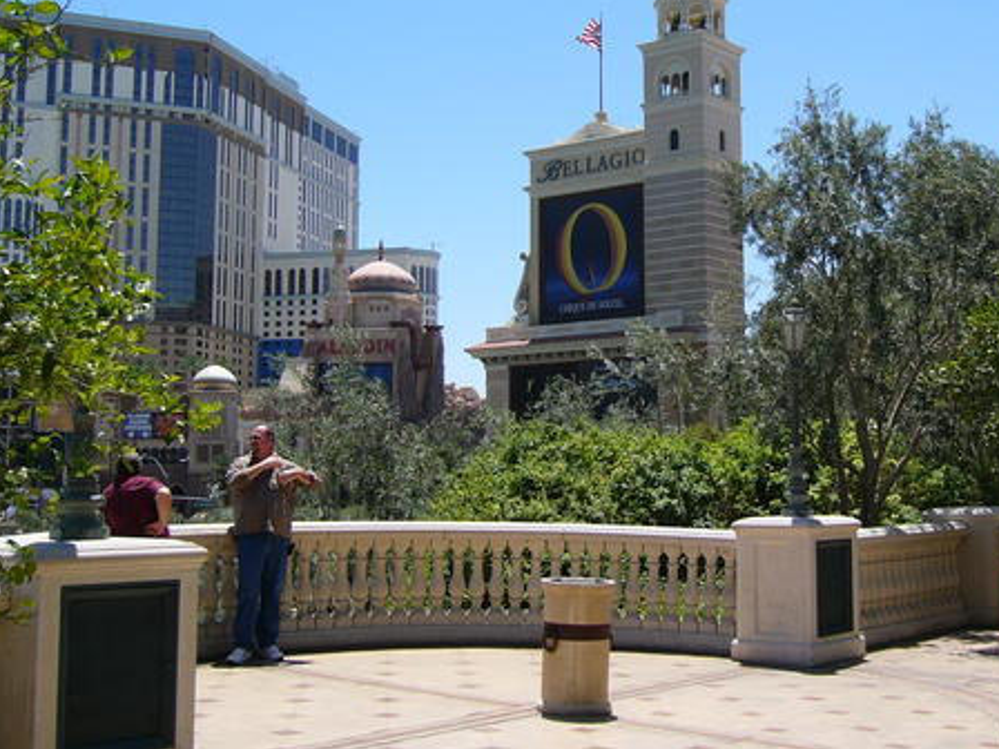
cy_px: 268
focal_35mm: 50
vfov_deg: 29.0
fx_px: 1443
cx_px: 600
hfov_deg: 38.0
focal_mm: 5.8
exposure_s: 1/160
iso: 50
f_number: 8
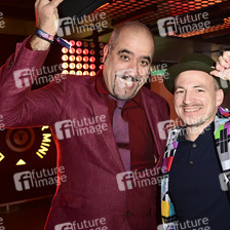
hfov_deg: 40.3
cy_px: 102
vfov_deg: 40.9
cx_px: 157
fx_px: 308
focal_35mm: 41
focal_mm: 24
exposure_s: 1/80
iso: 640
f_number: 5
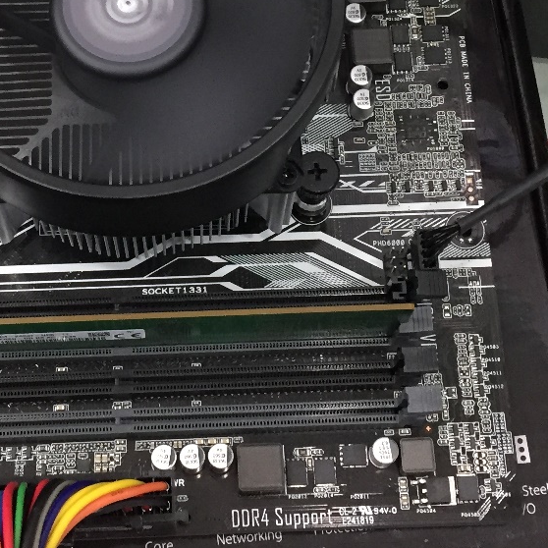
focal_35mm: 75
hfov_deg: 23.0
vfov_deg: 22.6
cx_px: 210
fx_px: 1343
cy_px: 85
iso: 200
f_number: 2.2
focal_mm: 4.15
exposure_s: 1/33
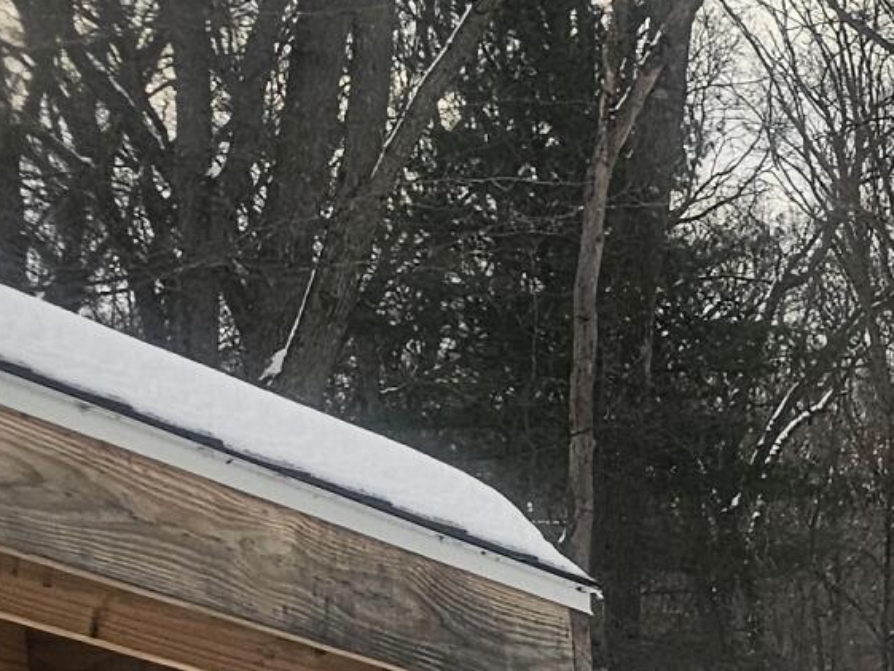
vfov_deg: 11.4
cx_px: 2319
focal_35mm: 123
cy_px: 1124
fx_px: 3177
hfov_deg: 12.0
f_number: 1.7
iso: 50
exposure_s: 1/180
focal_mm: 6.3
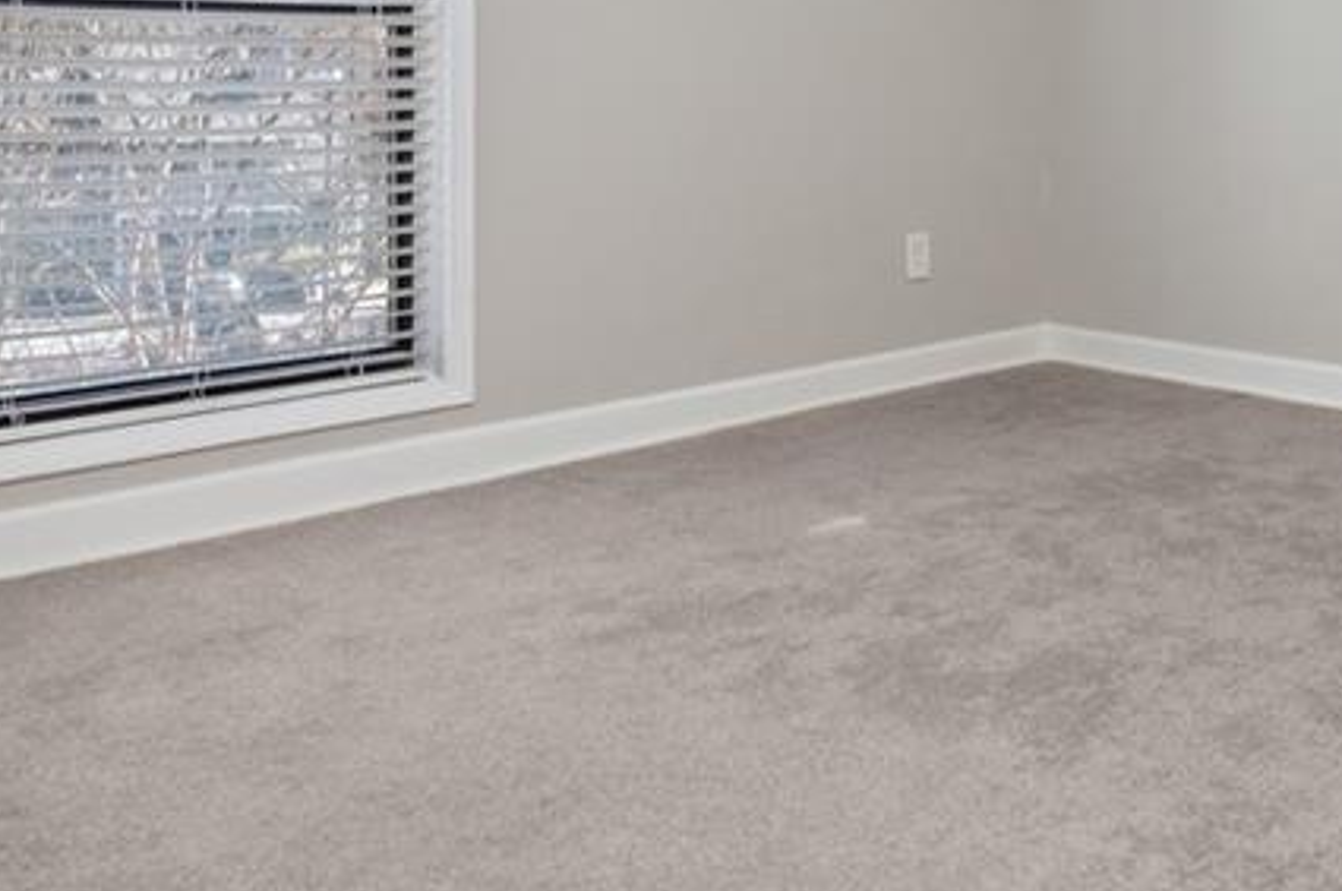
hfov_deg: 44.3
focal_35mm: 41
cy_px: 96
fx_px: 1526
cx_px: 1137
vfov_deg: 31.1
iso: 800
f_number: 10
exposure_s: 1/100
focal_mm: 17
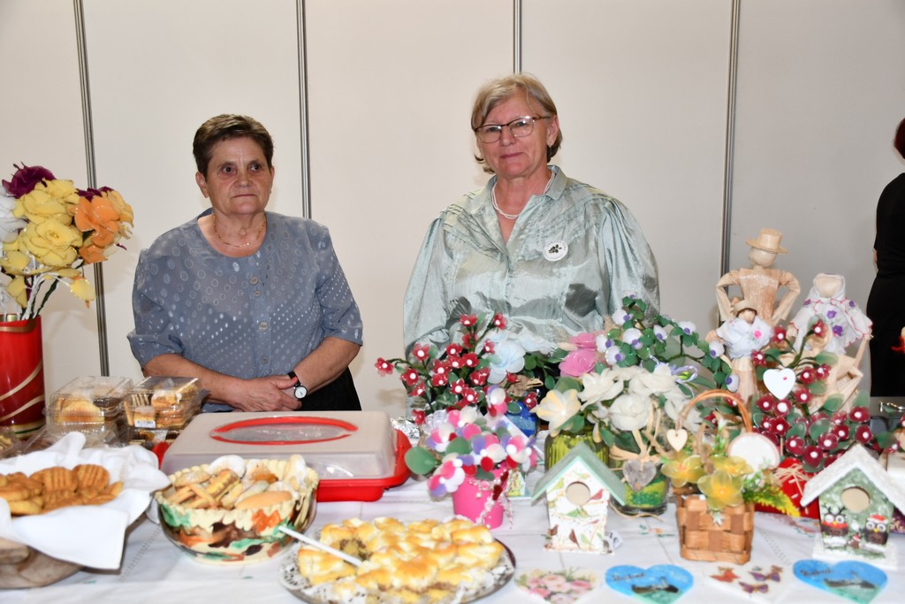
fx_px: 905
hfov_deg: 53.1
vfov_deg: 36.9
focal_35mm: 36
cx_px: 452
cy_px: 302
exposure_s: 1/80
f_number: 3.8
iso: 400
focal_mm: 24
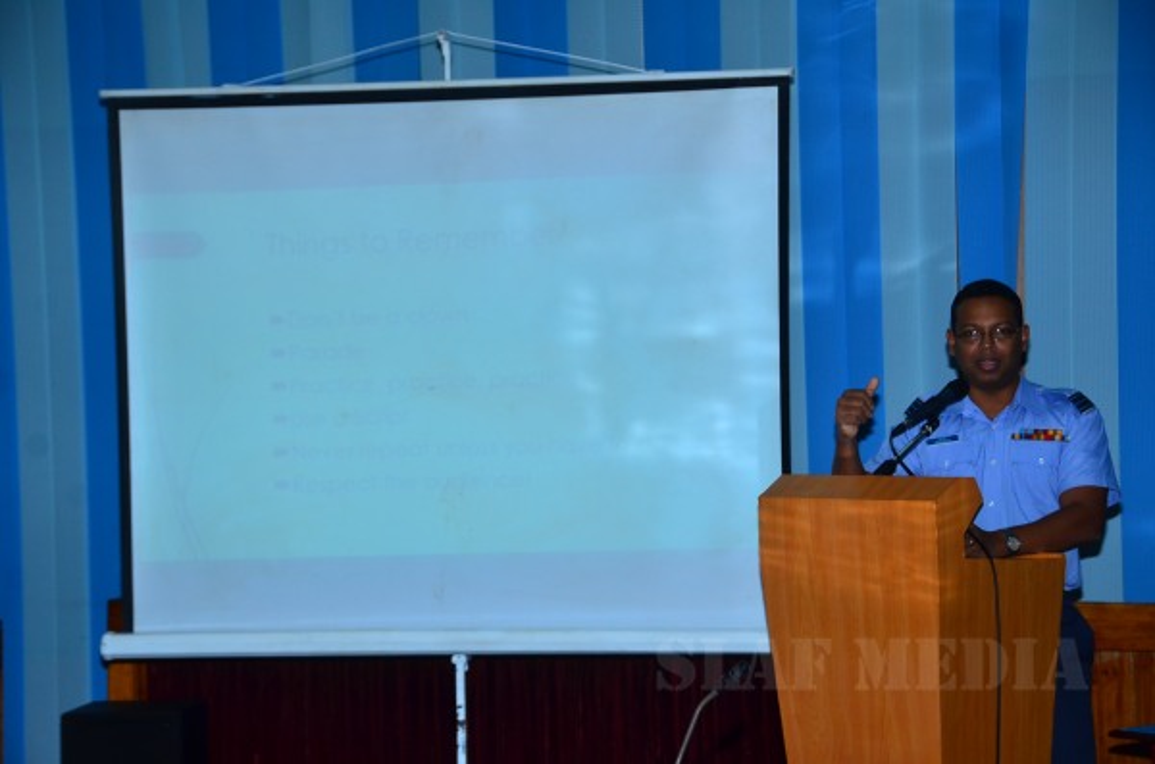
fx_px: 2881
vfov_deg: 15.1
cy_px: 382
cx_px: 578
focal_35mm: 90
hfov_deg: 22.7
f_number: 5.6
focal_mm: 60
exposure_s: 1/80
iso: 250
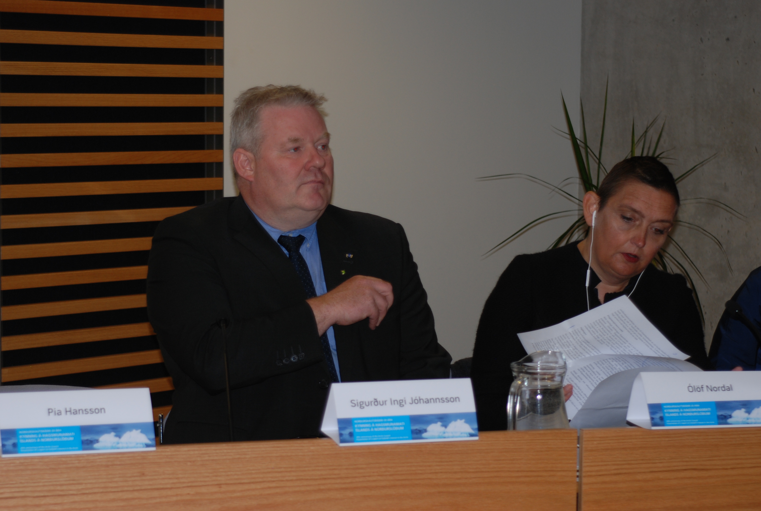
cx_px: 380
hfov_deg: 20.0
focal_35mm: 102
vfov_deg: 13.5
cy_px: 256
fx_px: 2161
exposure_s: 1/60
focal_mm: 68
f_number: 4.2
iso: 200
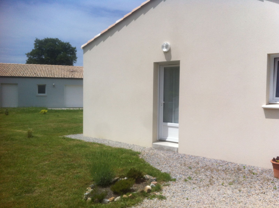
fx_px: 282
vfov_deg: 40.6
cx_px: 140
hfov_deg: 52.7
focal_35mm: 35
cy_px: 104
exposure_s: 1/3352
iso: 80
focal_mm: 3.85
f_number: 2.8
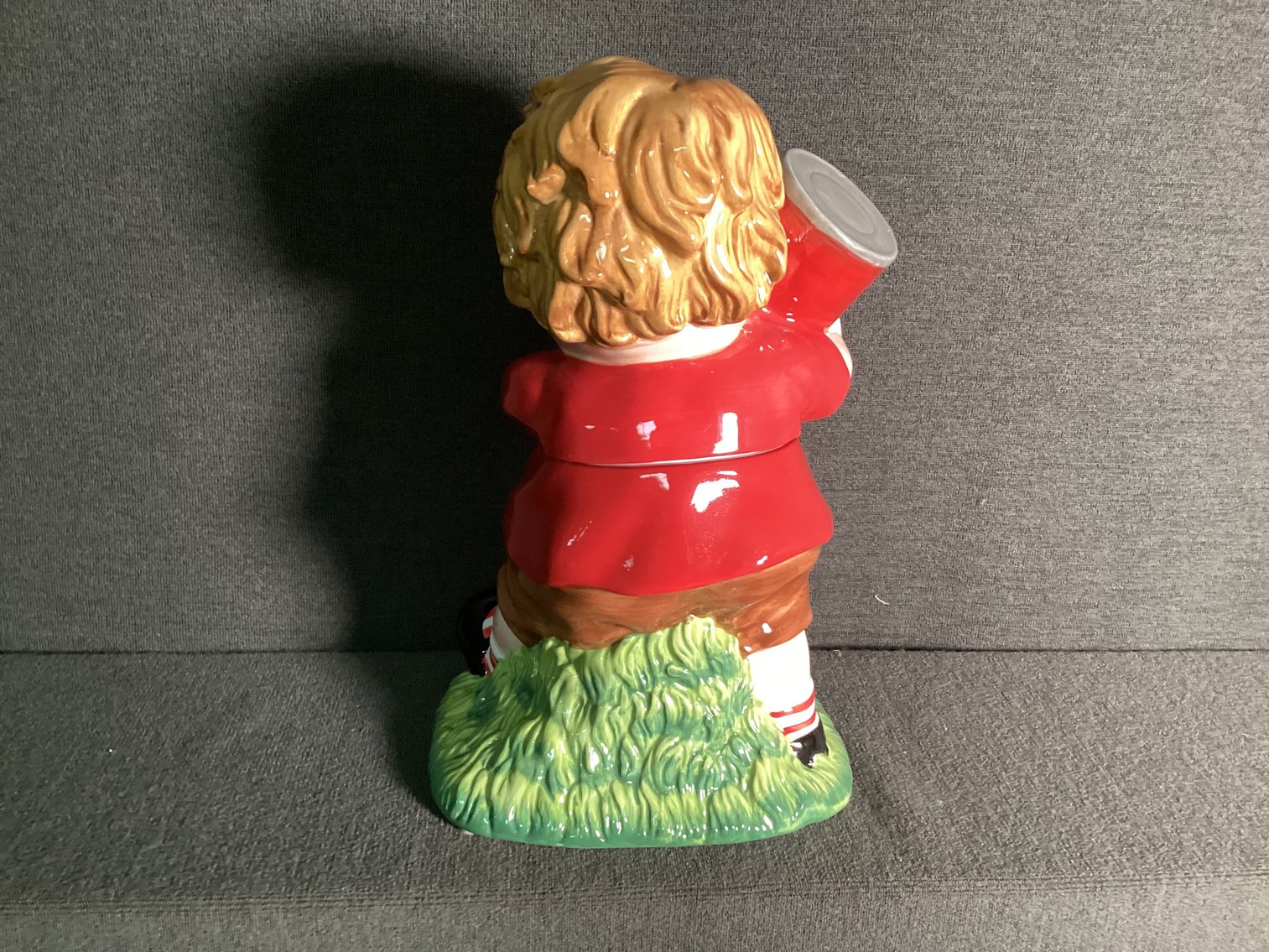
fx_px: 1137
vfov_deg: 45.4
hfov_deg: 58.3
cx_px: 634
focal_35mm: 31
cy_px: 476
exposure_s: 1/40
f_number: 2.4
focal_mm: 3.3
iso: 250
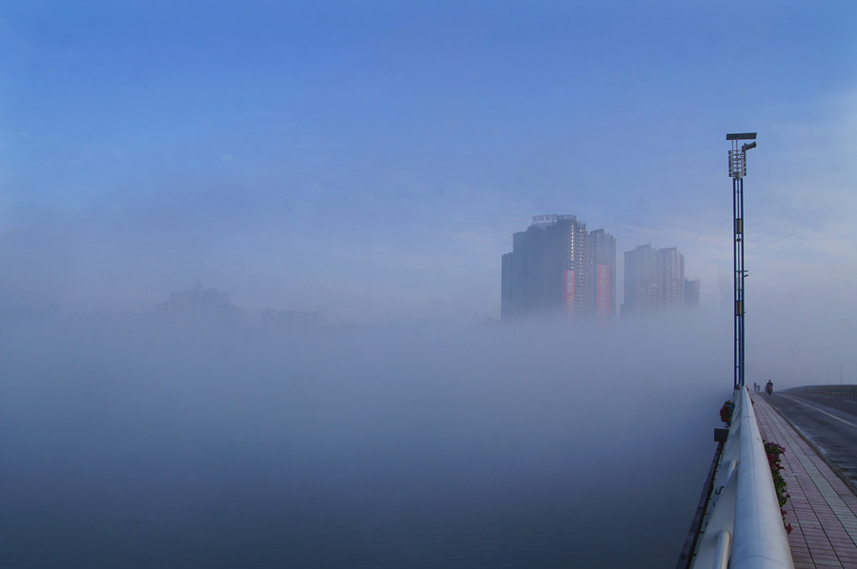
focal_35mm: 33
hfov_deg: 57.3
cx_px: 428
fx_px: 785
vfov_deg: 39.9
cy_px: 284
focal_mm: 22
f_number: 10
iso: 100
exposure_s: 1/100
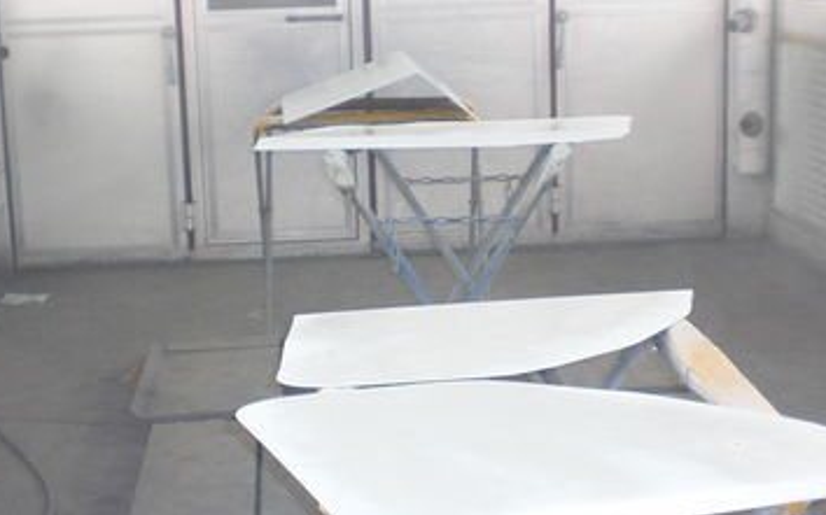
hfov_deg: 29.8
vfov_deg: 18.8
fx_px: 1553
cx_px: 415
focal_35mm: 69
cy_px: 294
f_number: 3.1
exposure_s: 1/60
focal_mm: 6.3
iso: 200
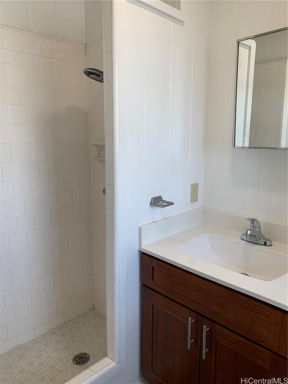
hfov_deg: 53.1
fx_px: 288
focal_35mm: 26
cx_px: 144
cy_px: 192
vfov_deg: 67.3
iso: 80
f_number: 1.8
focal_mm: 4.25
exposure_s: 1/120
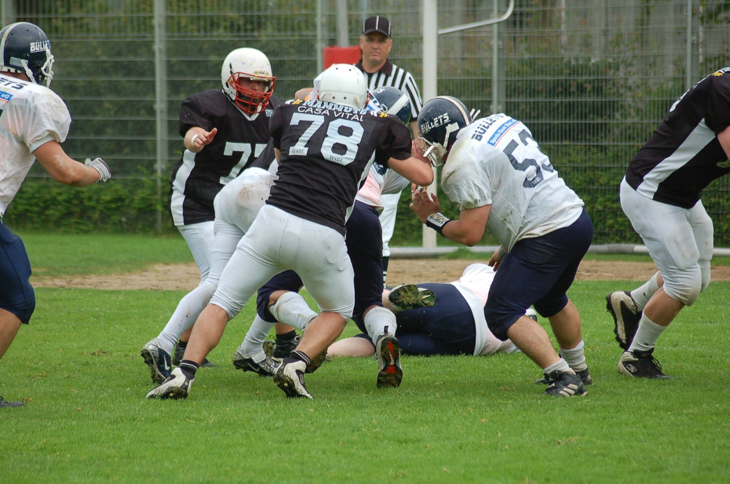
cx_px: 365
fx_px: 4554
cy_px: 242
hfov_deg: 9.2
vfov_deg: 6.1
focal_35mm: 225
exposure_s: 1/800
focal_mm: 150
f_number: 4.5
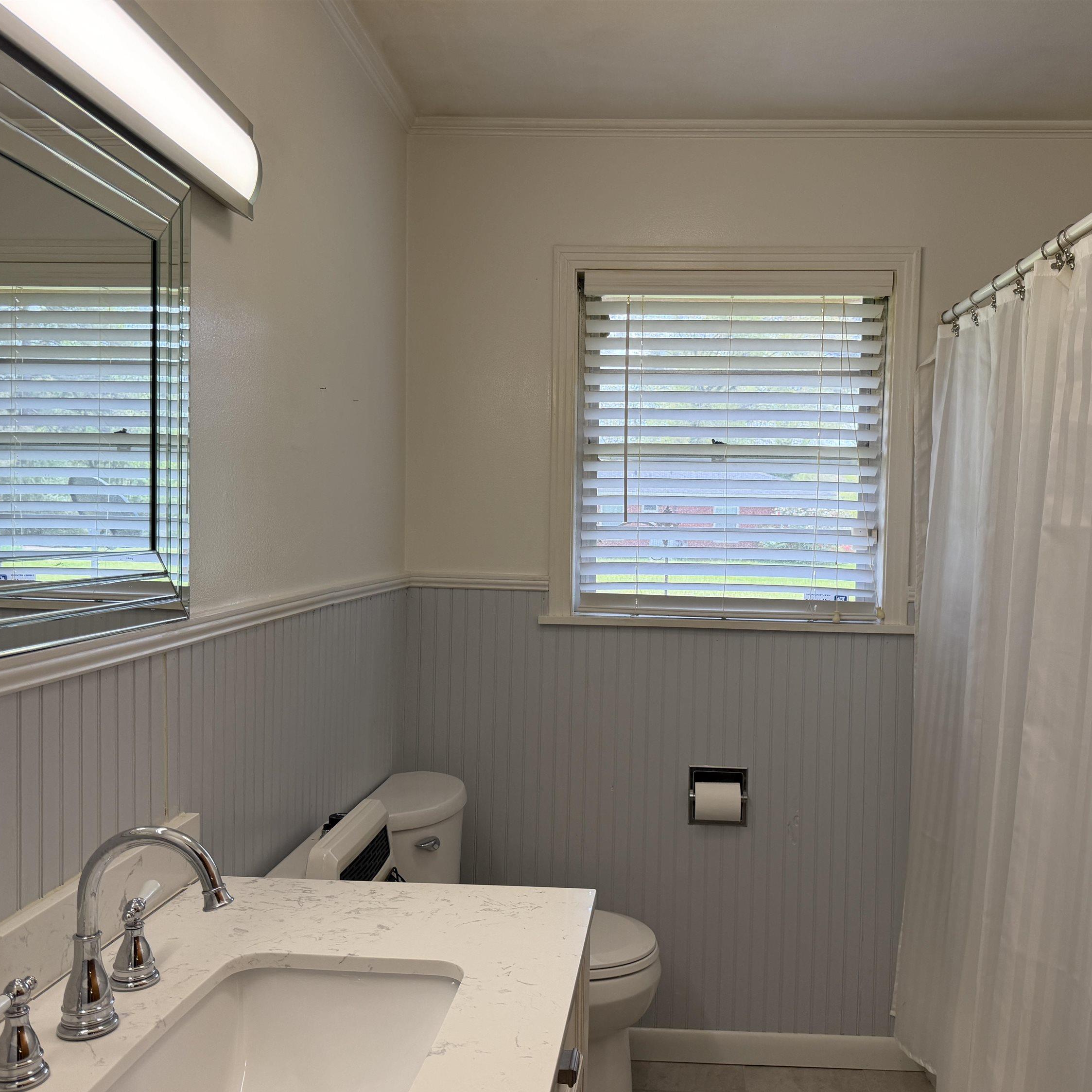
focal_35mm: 29
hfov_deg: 55.5
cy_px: 559
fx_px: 1035
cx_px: 610
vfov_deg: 55.6
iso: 80
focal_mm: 6.76
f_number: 1.78
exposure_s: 1/280
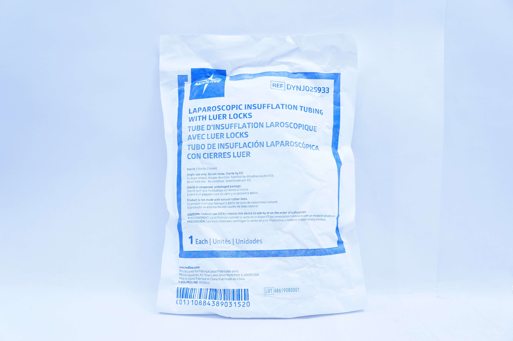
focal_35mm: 33
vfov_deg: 39.9
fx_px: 470
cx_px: 256
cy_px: 170
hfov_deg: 57.3
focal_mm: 22
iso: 800
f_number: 4.5
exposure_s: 1/200
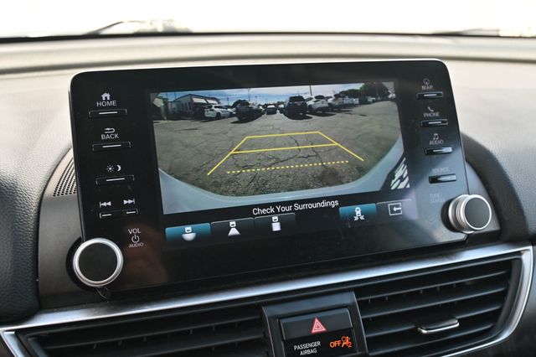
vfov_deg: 35.5
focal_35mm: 38
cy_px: 178
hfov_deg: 51.3
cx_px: 268
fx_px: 558
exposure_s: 1/250
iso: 400
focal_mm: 25
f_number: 4.2
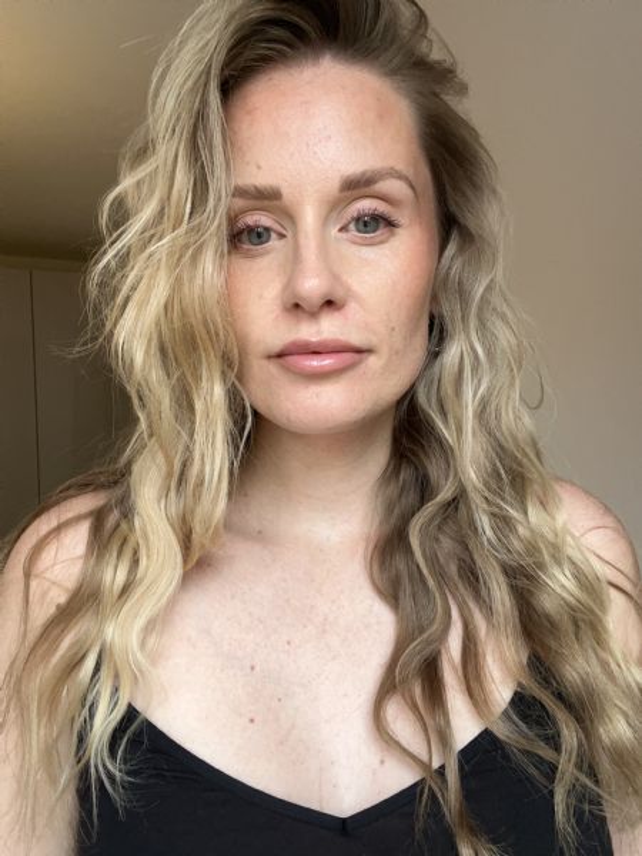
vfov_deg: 60.0
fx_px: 742
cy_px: 428
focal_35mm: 30
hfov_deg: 46.8
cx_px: 321
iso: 125
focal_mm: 2.71
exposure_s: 1/60
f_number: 2.2
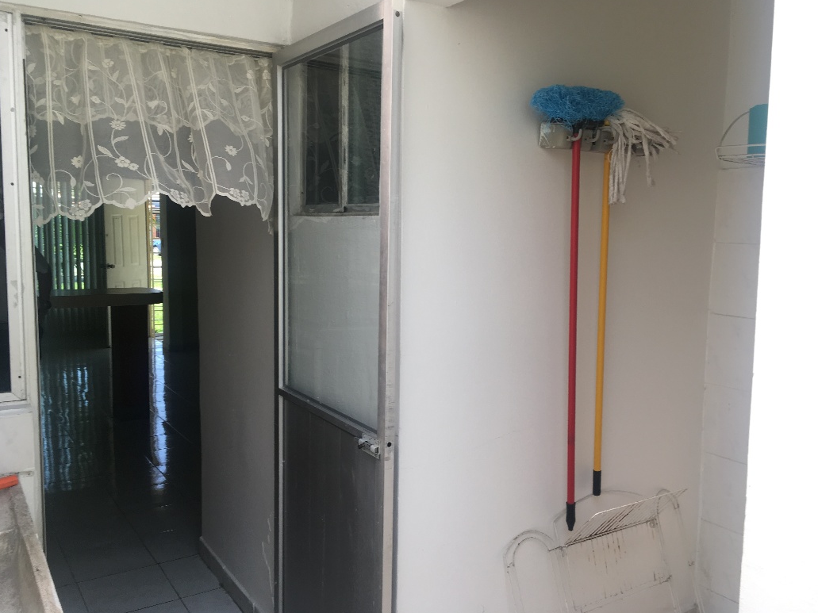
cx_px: 403
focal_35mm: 30
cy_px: 306
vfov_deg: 46.8
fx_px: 709
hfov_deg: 60.0
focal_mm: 4.15
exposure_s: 1/154
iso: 25
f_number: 2.2
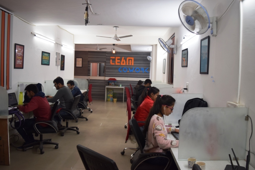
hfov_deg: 61.9
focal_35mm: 30
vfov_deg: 43.6
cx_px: 128
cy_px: 85
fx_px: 213
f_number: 4
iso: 400
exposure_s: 1/60
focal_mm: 20
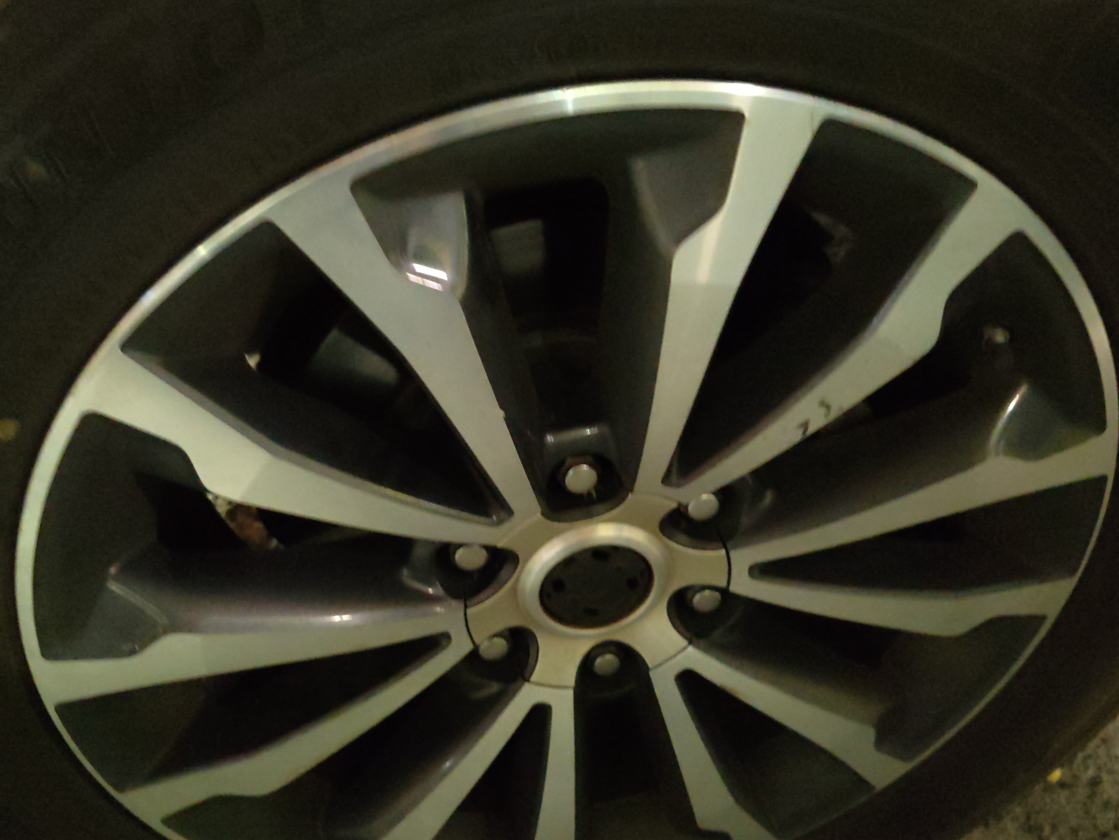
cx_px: 560
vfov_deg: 51.4
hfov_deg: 65.3
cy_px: 420
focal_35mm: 27
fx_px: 873
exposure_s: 1/20
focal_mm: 6.12
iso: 20000
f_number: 1.9
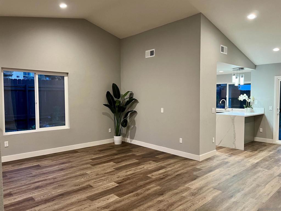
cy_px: 106
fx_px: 211
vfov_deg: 53.1
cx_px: 140
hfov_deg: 67.3
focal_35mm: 26
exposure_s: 1/60
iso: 200
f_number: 1.5
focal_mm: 5.7
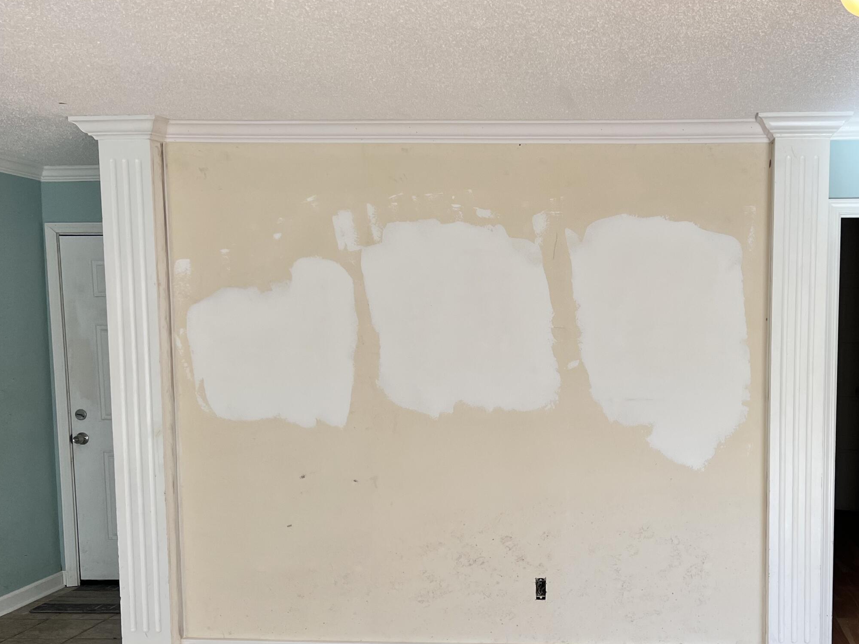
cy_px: 402
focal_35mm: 39
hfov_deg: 46.4
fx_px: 968
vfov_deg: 36.6
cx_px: 627
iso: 50
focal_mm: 5.7
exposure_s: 1/429
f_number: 1.5
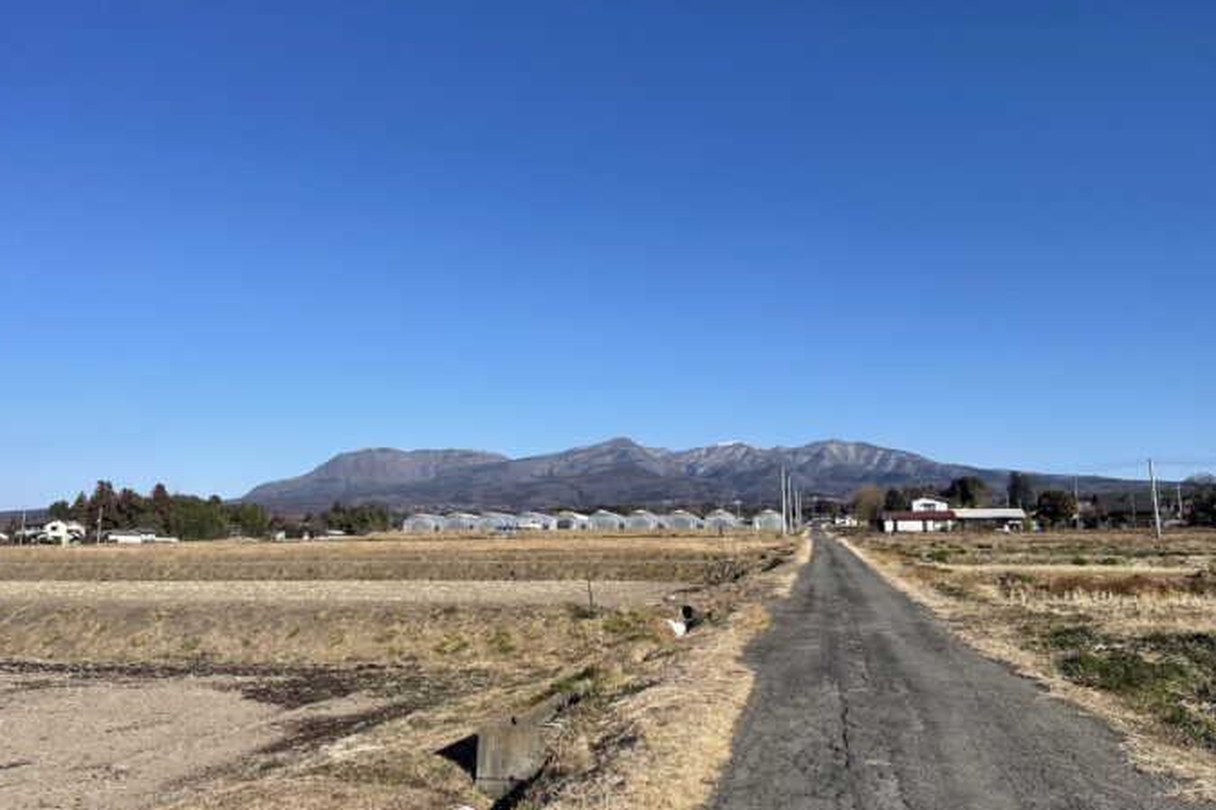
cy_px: 373
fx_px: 912
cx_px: 613
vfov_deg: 47.9
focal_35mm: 27
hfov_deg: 67.4
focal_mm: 5.1
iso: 32
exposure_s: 1/4202
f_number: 1.6
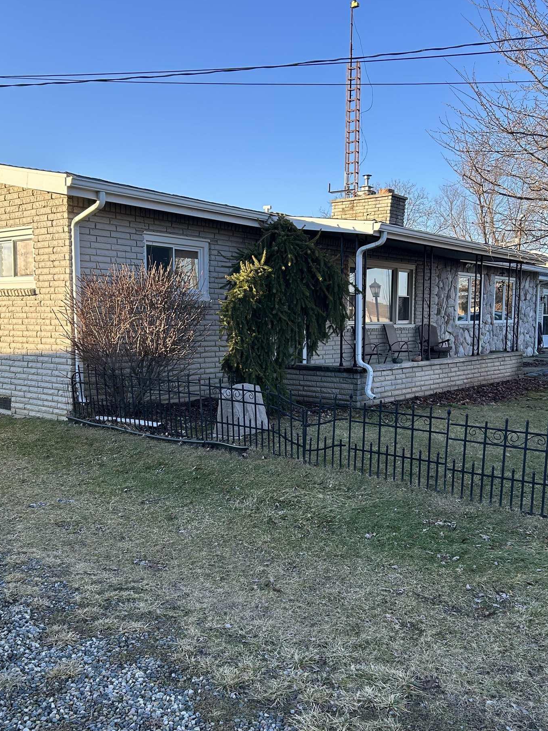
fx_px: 697
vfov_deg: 55.3
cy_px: 391
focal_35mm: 33
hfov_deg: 42.9
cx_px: 281
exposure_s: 1/1009
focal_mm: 5.7
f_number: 1.5
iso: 50
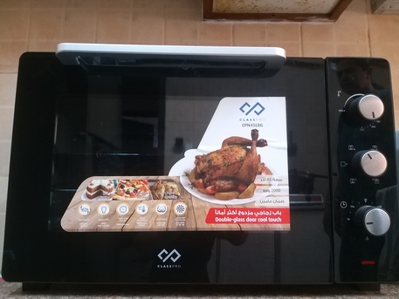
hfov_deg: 65.3
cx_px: 200
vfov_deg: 51.4
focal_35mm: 27
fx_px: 311
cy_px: 150
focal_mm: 3.93
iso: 400
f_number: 1.7
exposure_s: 1/17
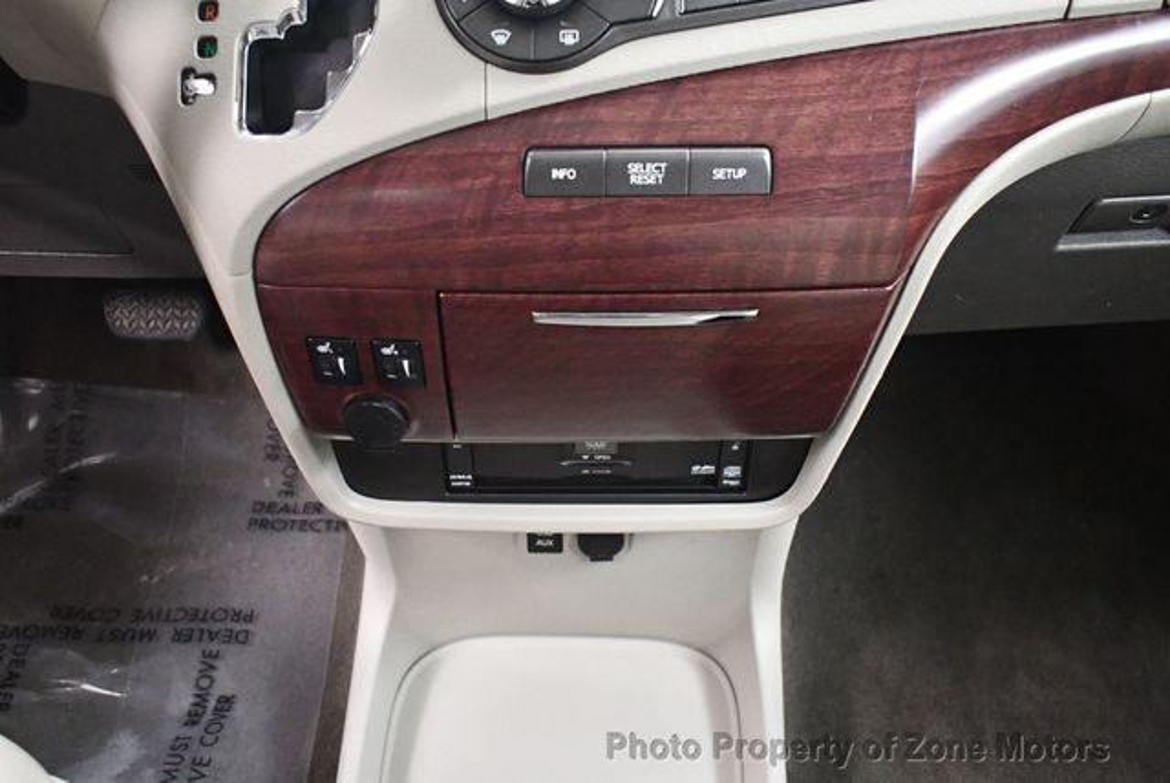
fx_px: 1171
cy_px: 392
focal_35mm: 36
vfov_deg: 36.9
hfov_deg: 53.1
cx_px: 585
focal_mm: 18
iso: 5600
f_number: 3.5
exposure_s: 1/60
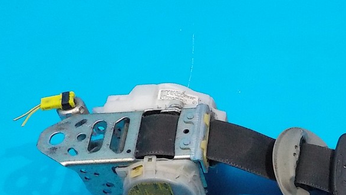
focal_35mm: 57
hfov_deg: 35.2
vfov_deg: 20.1
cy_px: 215
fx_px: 523
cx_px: 288
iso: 800
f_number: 3.3
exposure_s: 1/80
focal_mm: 4.1
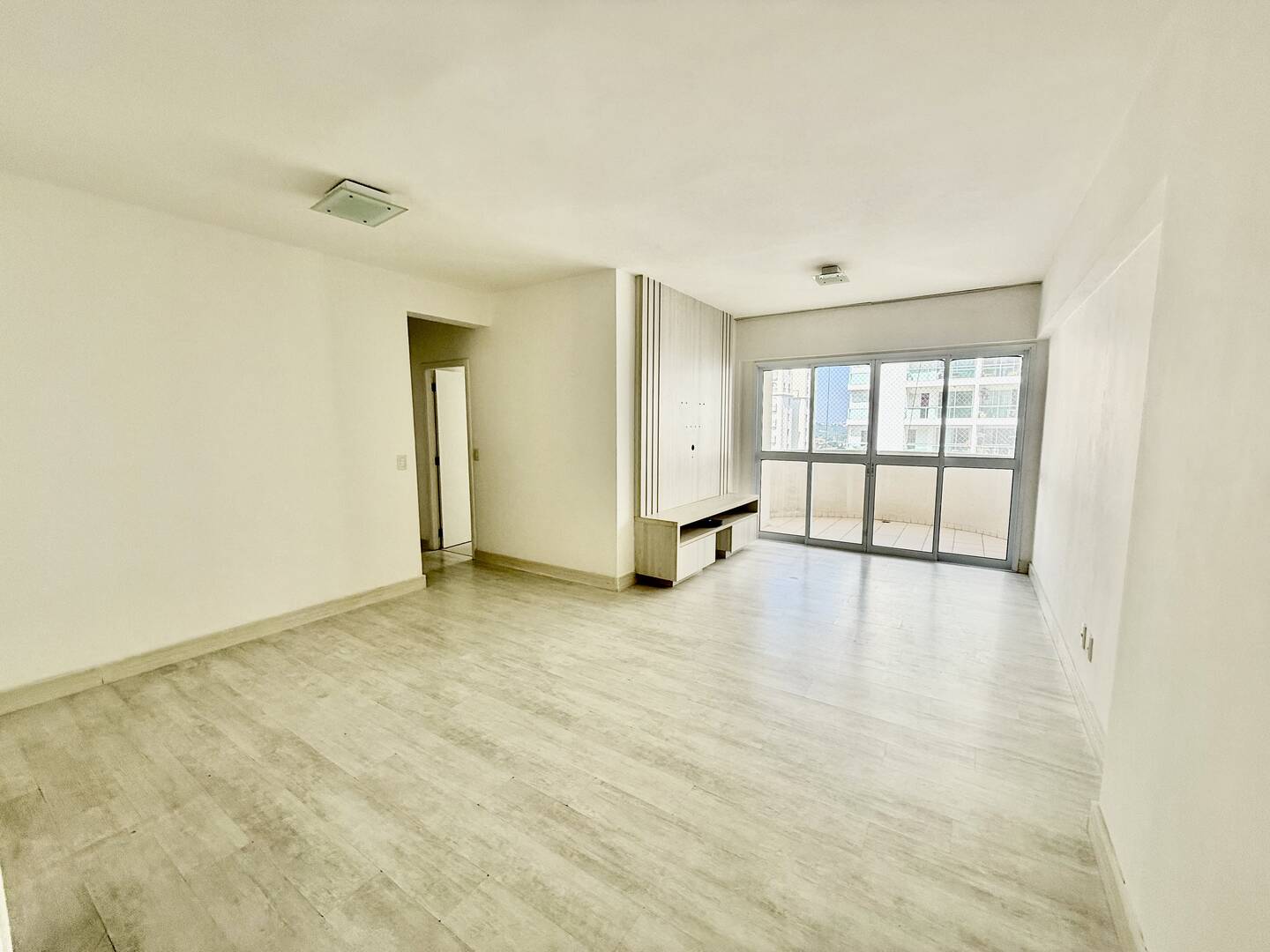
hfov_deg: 102.1
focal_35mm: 14
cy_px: 476
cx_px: 635
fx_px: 514
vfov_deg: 85.7
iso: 64
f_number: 2.2
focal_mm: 2.22
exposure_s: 1/416
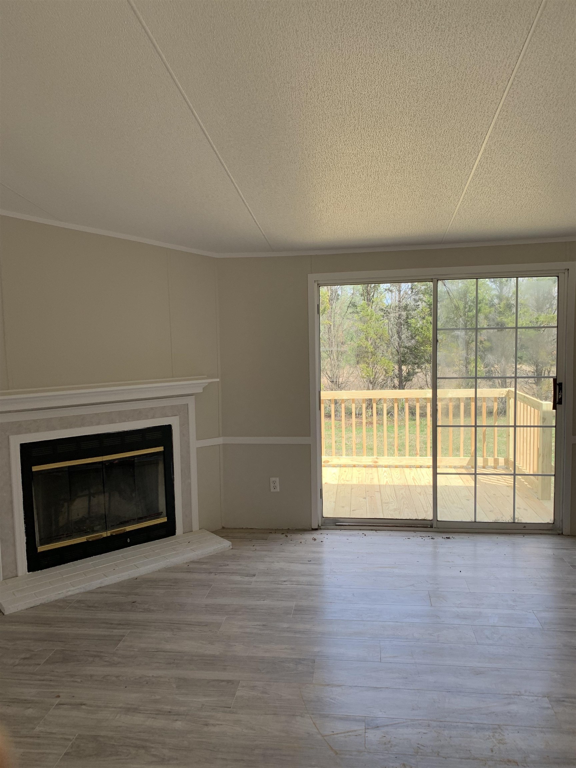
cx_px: 288
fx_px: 577
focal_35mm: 26
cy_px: 384
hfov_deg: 53.1
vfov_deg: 67.3
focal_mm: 4.25
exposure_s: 1/297
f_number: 1.8
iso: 25
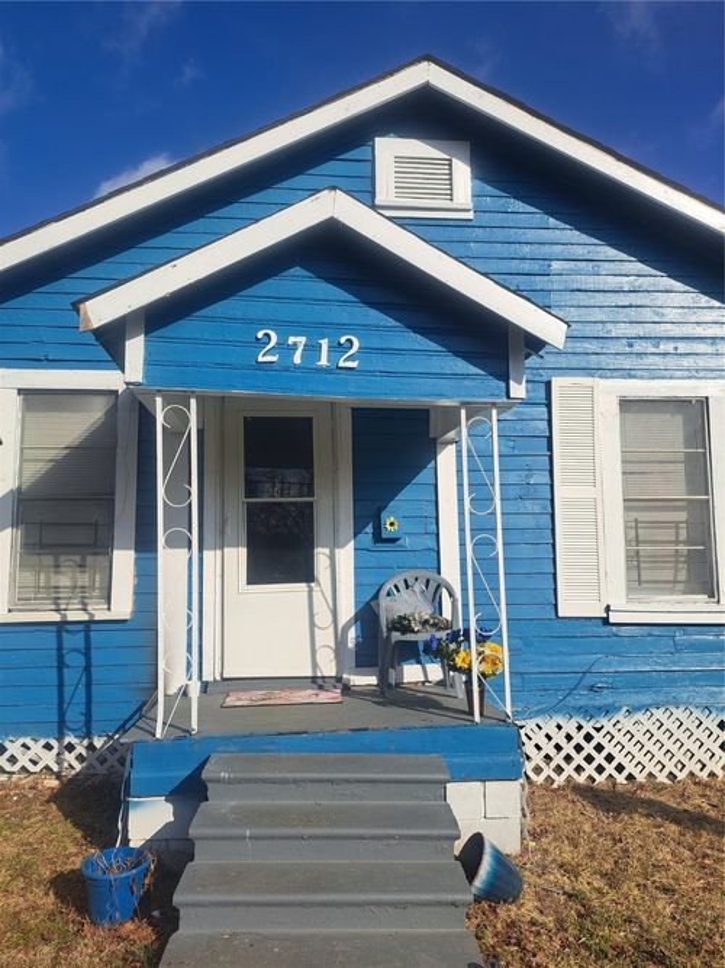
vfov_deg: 71.6
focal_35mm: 24
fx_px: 670
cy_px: 484
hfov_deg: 56.8
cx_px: 362
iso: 50
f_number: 1.8
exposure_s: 1/2725
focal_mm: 5.23
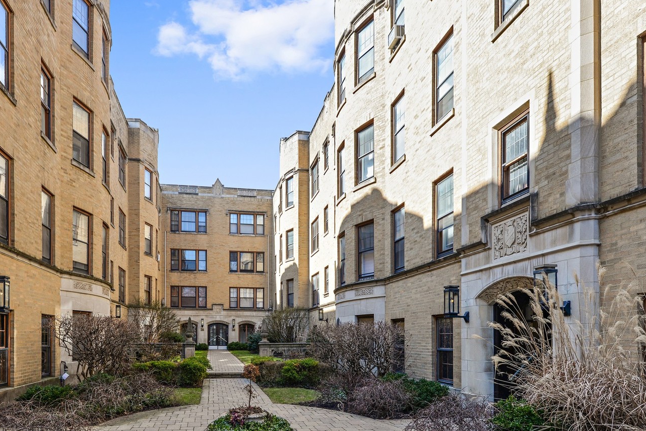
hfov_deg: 73.3
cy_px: 271
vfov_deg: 52.5
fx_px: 431
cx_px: 273
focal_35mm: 24
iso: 200
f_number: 8
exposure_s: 1/160
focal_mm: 19
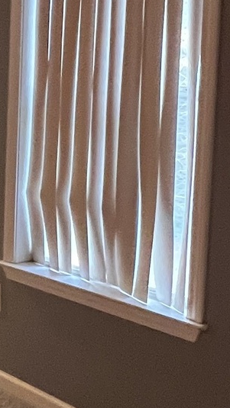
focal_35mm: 61
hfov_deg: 17.9
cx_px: -100
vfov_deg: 33.9
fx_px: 661
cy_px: 124
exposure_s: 1/60
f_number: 1.8
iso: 500
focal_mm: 1.57
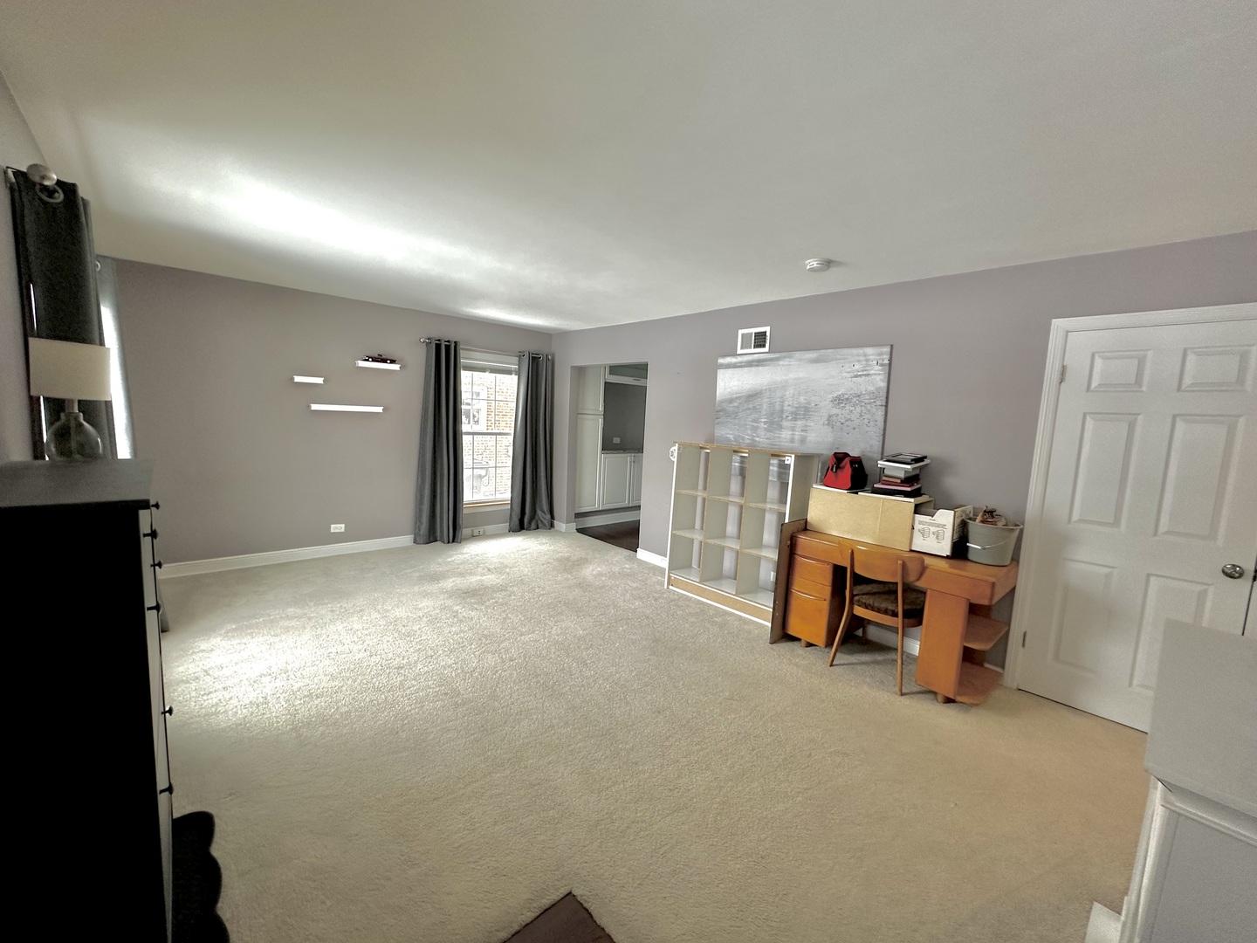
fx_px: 508
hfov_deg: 102.1
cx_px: 628
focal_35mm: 14
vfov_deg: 85.7
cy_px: 472
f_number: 2.2
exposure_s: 1/60
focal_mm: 2.22
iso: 160
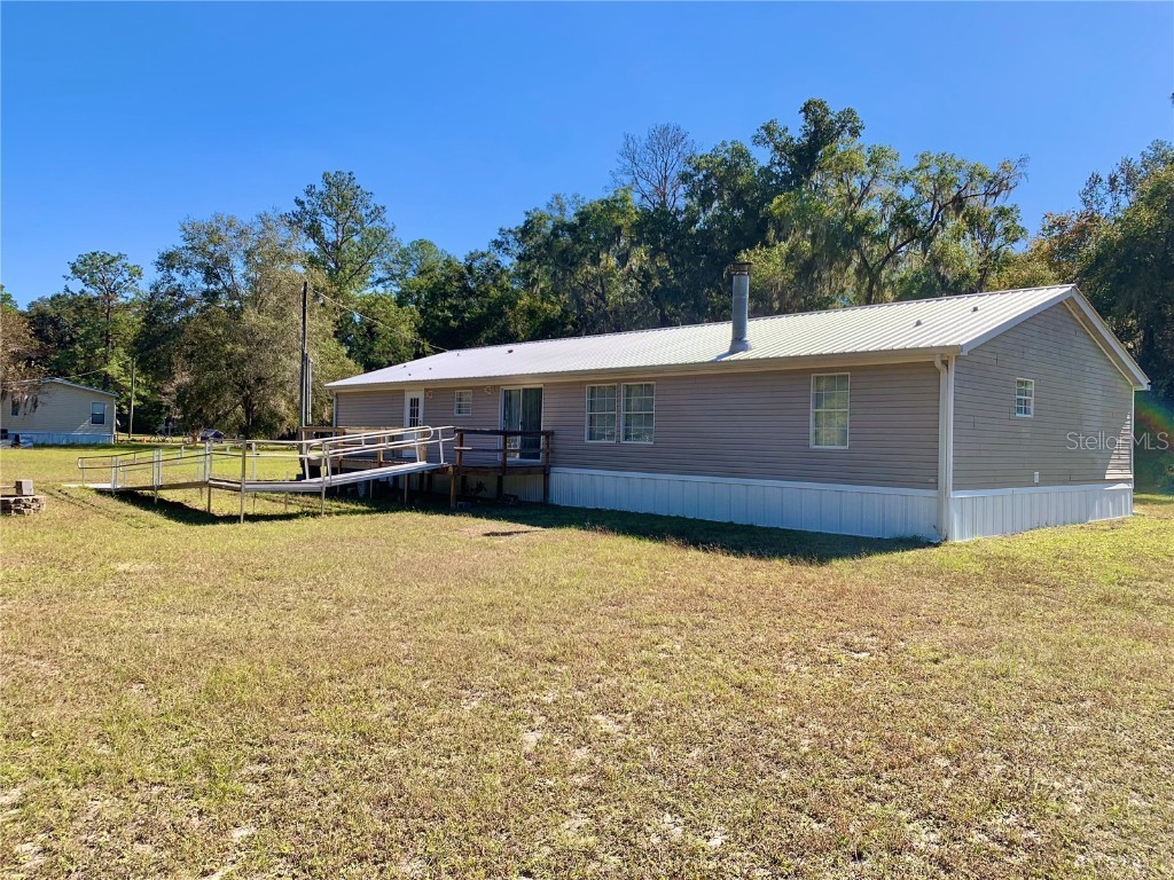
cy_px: 440
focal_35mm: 26
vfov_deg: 53.1
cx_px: 587
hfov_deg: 67.3
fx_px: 882
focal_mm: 4.25
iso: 25
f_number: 1.8
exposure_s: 1/1812
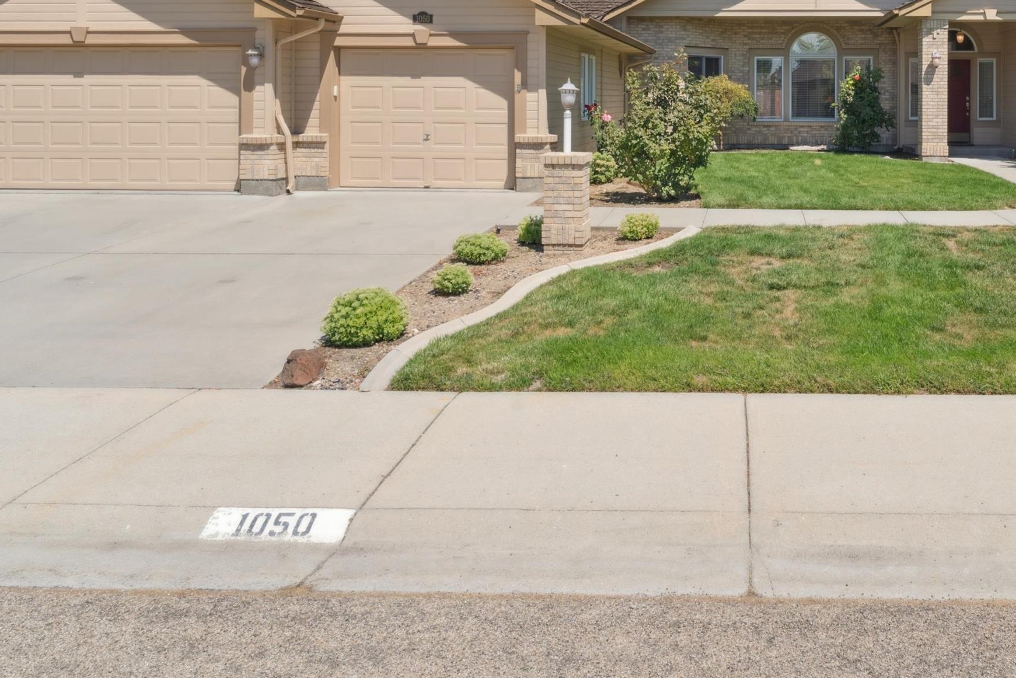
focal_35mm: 31
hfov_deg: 58.3
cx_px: 707
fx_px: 877
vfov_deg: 39.6
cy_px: 86
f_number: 13
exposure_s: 1/400
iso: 400
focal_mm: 17.6
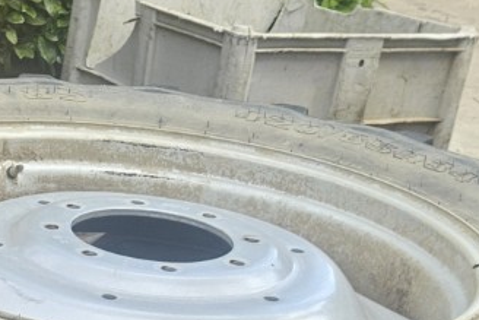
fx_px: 1398
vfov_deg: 11.7
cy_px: 649
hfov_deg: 19.0
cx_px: 18
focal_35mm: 105
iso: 32
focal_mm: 5.4
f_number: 1.8
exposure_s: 1/305
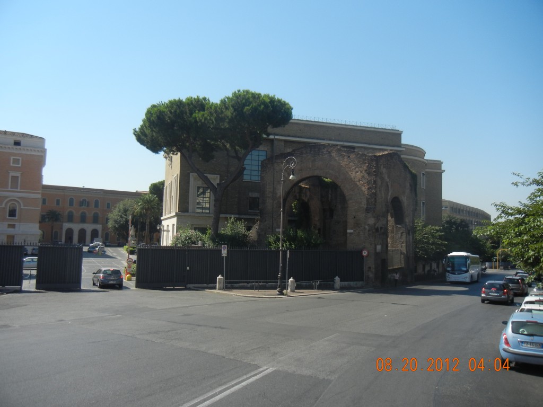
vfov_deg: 46.8
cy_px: 204
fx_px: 471
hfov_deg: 60.0
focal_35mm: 30
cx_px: 272
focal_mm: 5.4
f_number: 7
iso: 160
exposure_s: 1/313
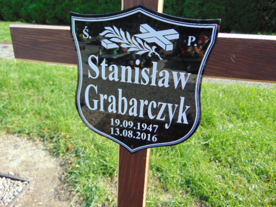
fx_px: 199
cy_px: 104
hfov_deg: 69.4
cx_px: 138
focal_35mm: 25
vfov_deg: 54.9
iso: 80
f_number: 3
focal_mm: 4.5
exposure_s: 1/400
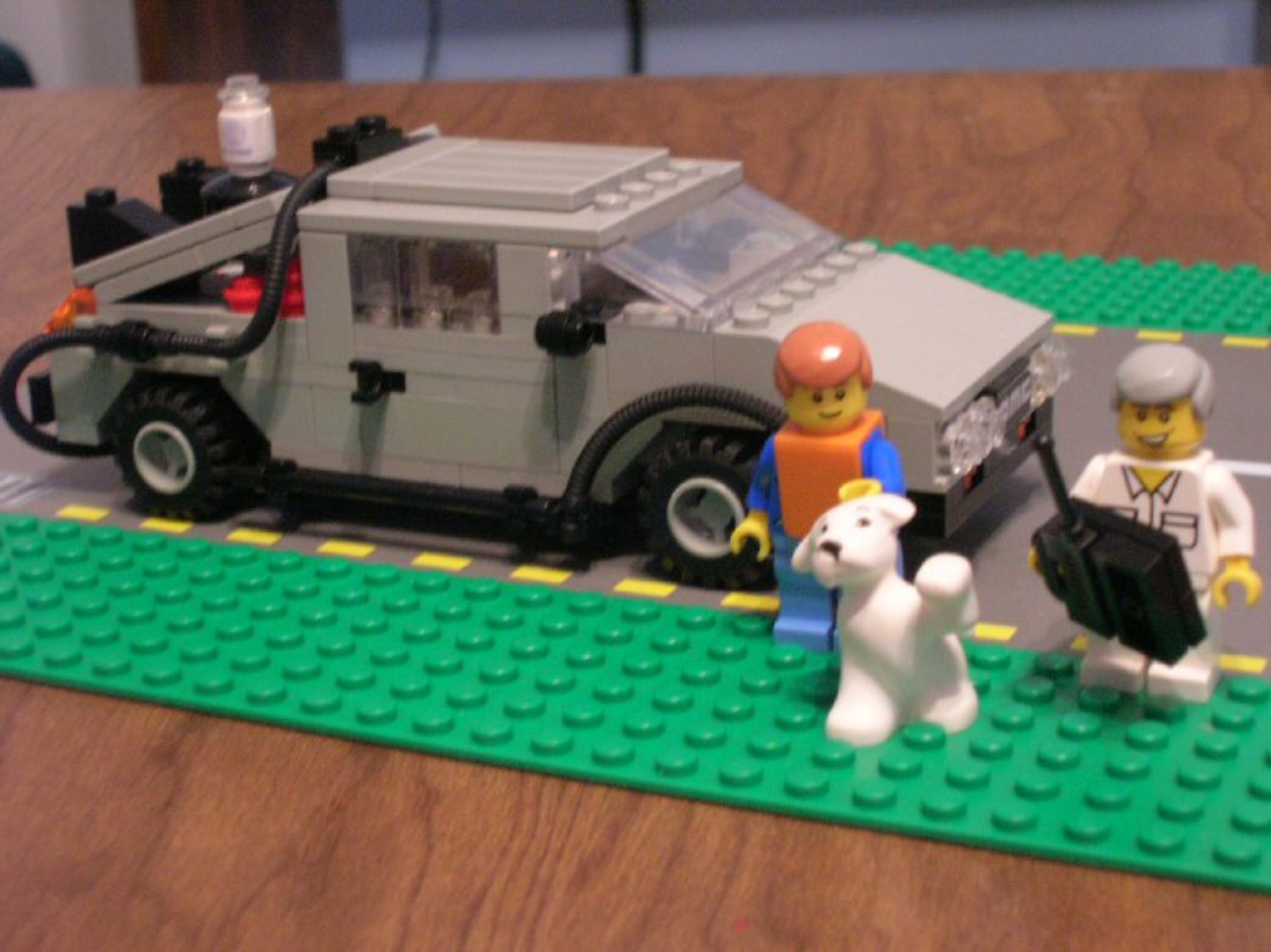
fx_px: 2423
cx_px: 636
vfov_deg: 22.2
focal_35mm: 66
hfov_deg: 29.4
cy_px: 476
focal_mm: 11
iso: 200
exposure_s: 1/2.3
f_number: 3.8
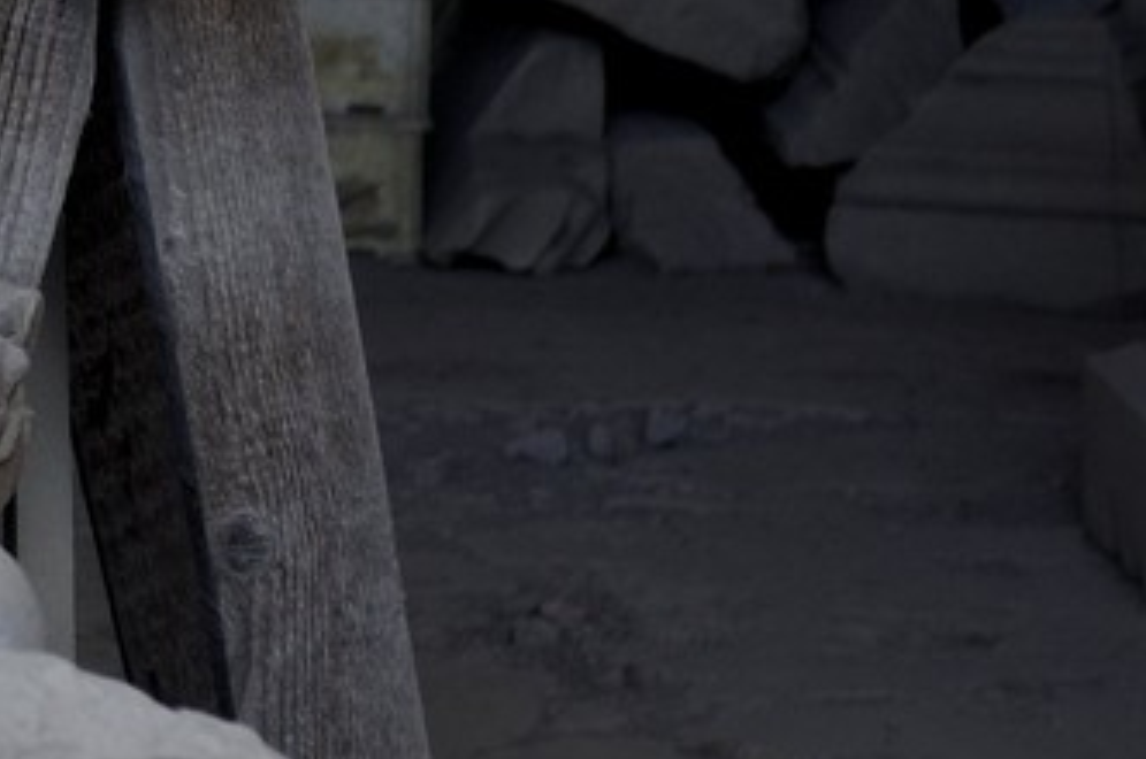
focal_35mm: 325
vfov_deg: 4.2
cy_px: -490
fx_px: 10339
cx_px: -1553
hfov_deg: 6.1
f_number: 4.2
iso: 100
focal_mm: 45
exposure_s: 1/80
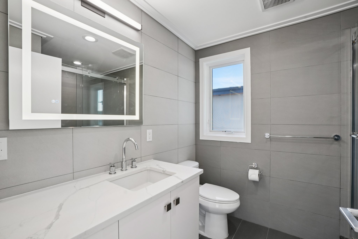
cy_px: 120
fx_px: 159
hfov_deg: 96.7
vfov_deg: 73.7
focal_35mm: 16
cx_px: 179
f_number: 8
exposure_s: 1/60
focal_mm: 16
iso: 400
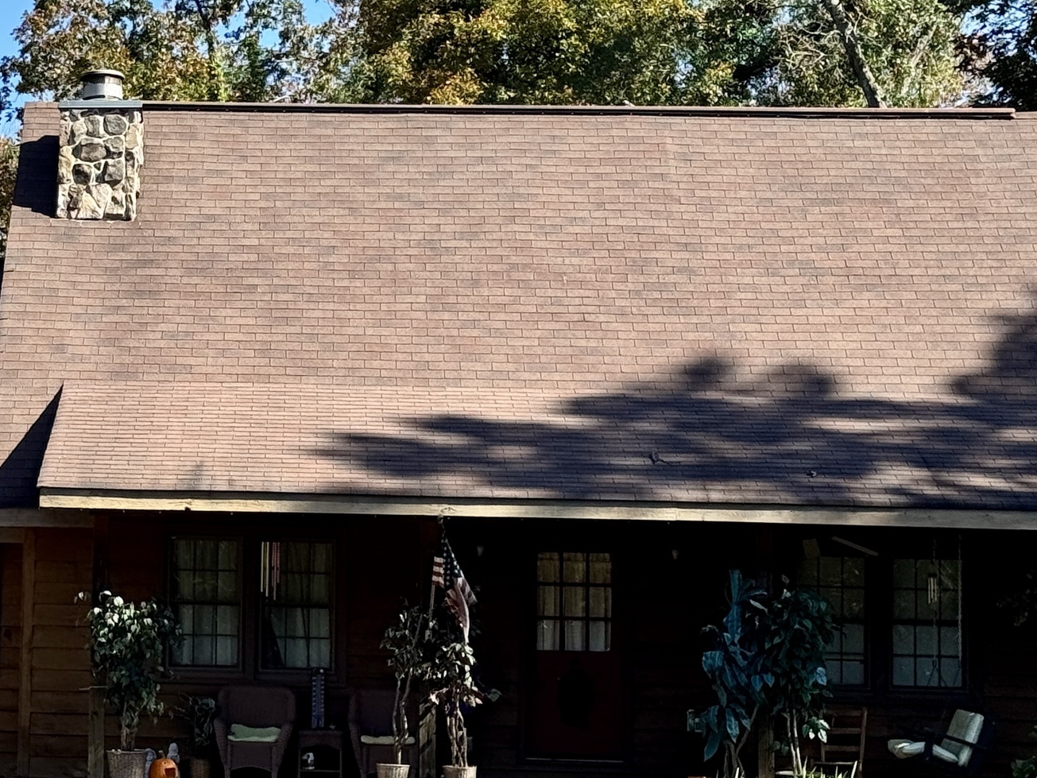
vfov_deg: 13.1
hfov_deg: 17.1
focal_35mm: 113
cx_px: 39
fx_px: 3385
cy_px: 337
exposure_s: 1/2179
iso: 64
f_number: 1.78
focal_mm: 6.76
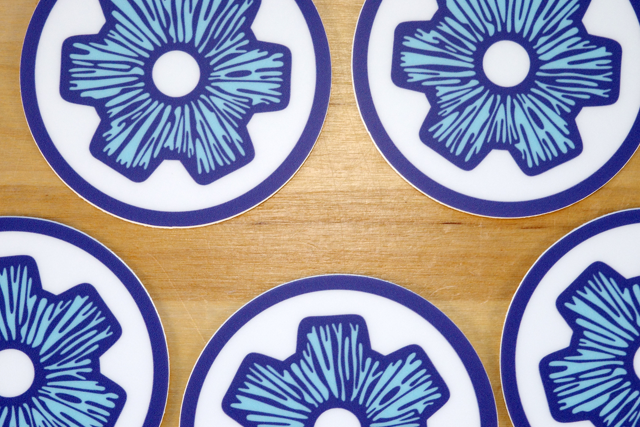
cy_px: 269
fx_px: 1244
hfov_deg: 28.8
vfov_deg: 19.4
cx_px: 334
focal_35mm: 70
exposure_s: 1/40
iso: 400
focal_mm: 26
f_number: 8
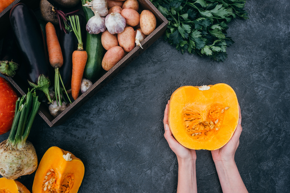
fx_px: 282
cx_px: 145
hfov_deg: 54.4
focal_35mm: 35
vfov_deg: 37.9
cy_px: 96
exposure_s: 1/200
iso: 800
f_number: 10
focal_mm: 35
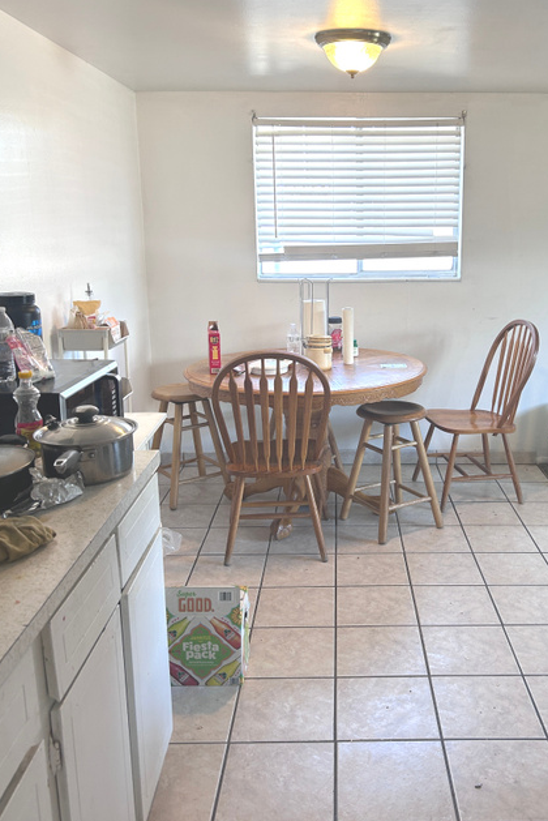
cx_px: 346
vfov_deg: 57.0
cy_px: 360
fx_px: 753
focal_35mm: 33
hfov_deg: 39.7
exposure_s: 1/120
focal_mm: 5.7
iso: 80
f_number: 1.5
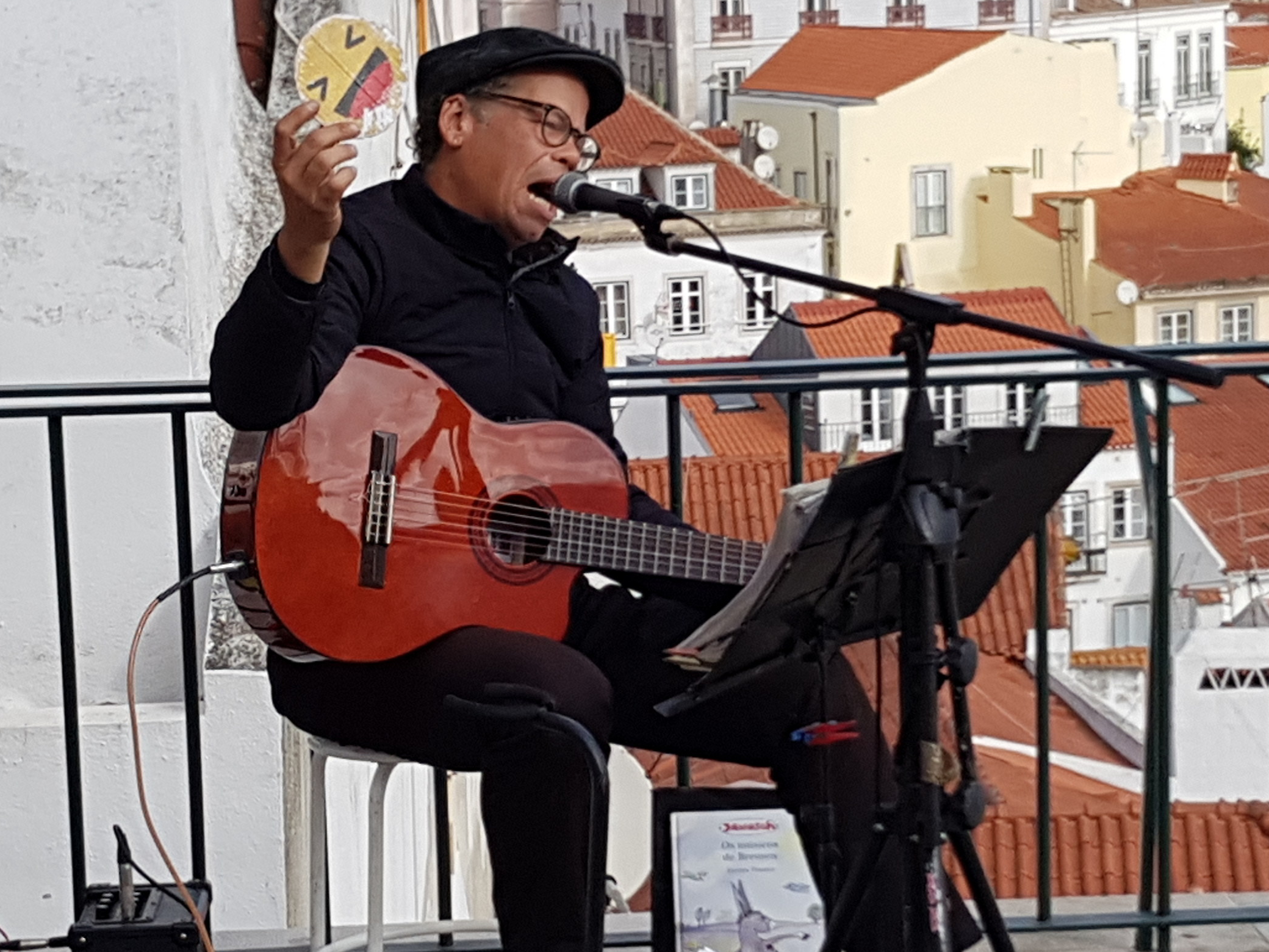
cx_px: 663
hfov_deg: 59.9
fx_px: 1100
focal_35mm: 30
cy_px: 516
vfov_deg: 46.8
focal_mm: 4.2
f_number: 1.7
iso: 40
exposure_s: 1/1892
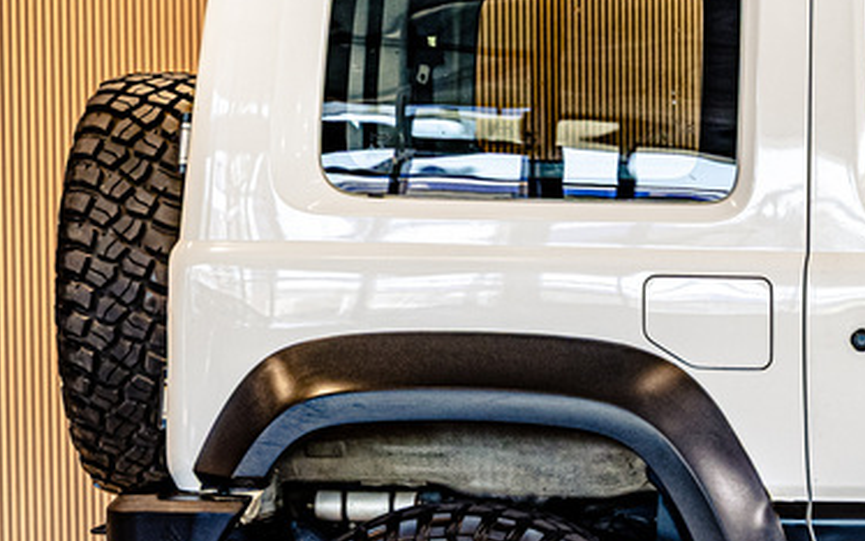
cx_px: 1171
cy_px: 402
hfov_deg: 11.1
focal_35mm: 184
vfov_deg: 7.1
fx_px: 4339
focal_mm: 66
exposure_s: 1/125
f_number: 4.5
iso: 640
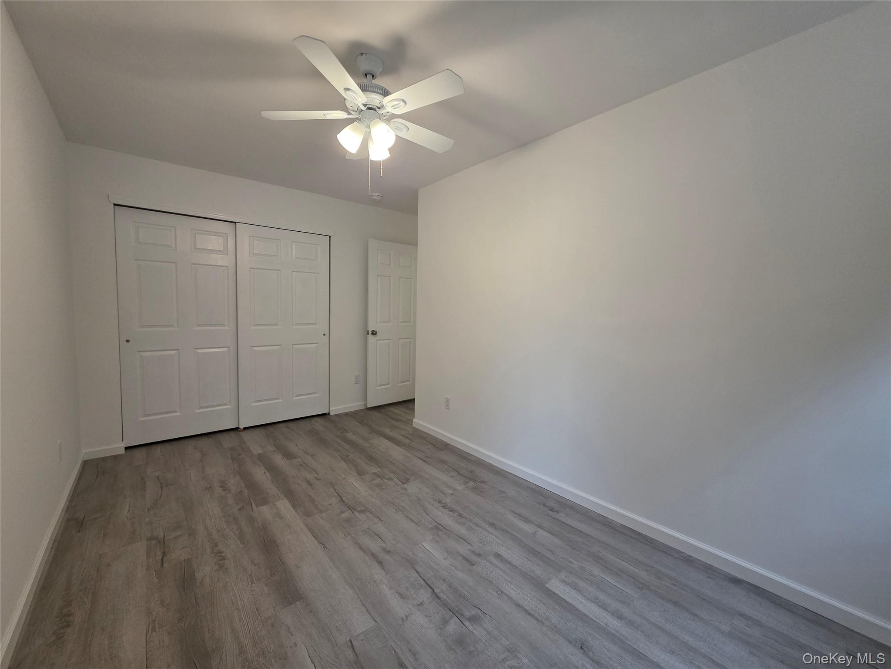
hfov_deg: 106.2
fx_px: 335
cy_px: 334
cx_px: 446
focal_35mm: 13
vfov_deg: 89.9
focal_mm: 2.2
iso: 320
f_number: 1.9
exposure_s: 1/120
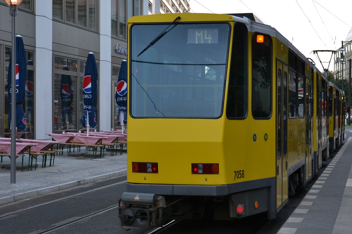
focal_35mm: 58
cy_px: 106
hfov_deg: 34.4
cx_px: 217
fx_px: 566
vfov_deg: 23.3
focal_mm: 30
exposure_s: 1/60
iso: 100
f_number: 4.2
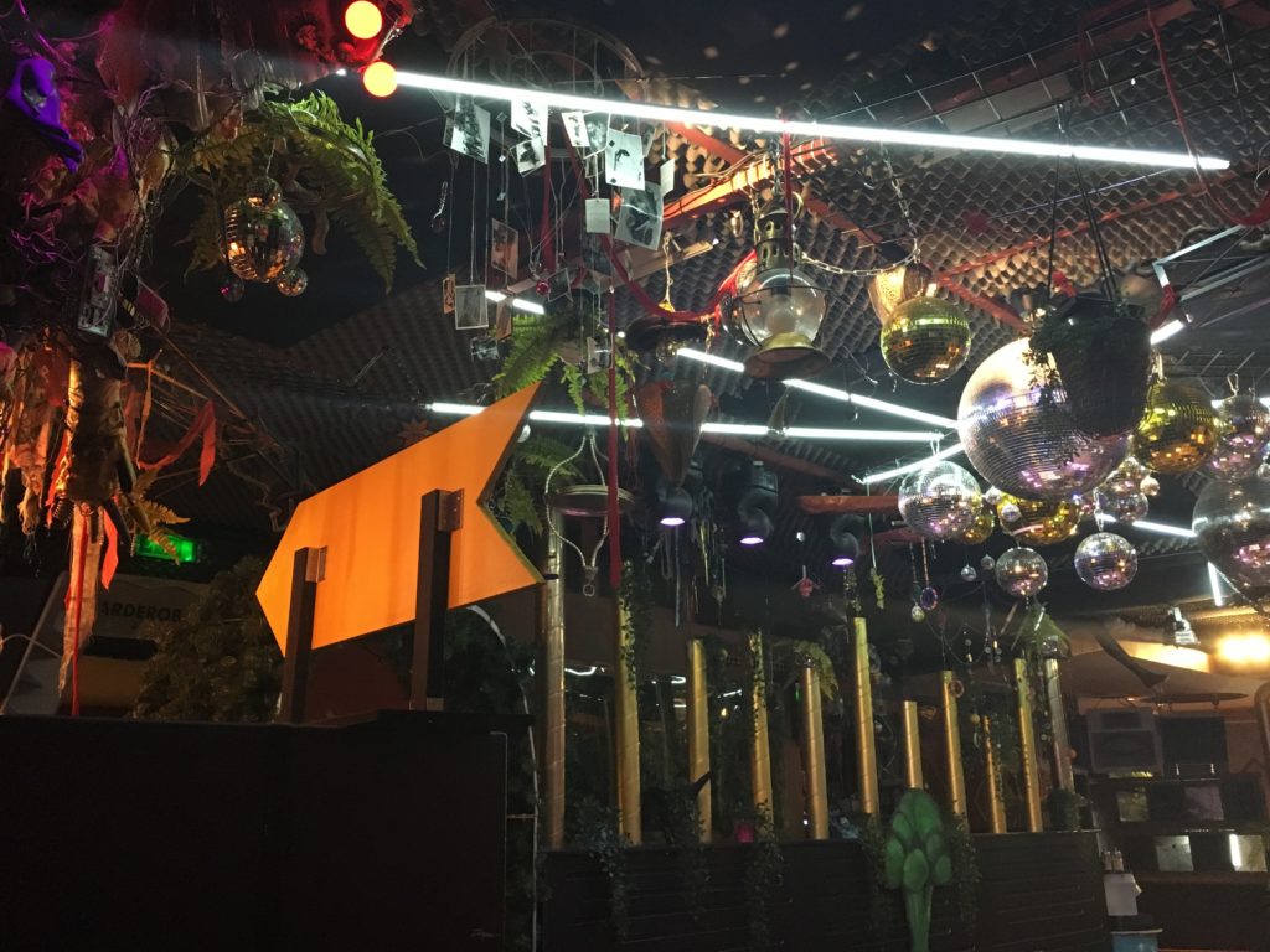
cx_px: 635
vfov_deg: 48.2
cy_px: 476
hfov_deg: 61.7
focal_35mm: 29
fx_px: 1064
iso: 250
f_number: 2.2
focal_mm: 4.15
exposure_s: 1/25
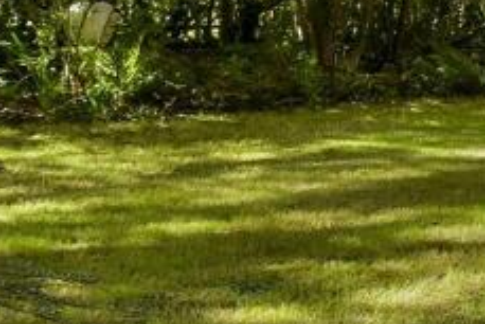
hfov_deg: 19.8
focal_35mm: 67
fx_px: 903
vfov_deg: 19.7
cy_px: -3
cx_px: 919
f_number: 8
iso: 160
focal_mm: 10
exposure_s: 1/50
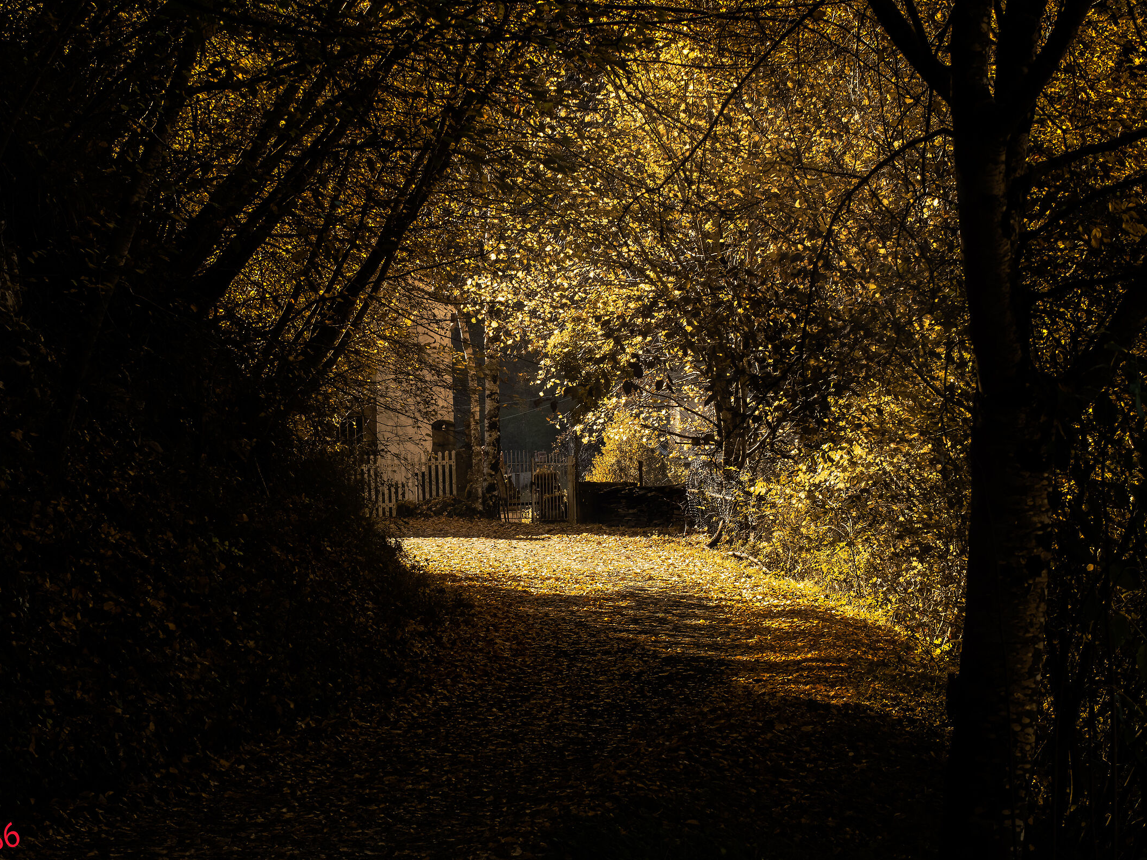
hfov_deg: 17.3
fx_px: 3778
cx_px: 550
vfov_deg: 13.0
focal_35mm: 114
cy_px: 431
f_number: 8
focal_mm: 70
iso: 800
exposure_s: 1/400
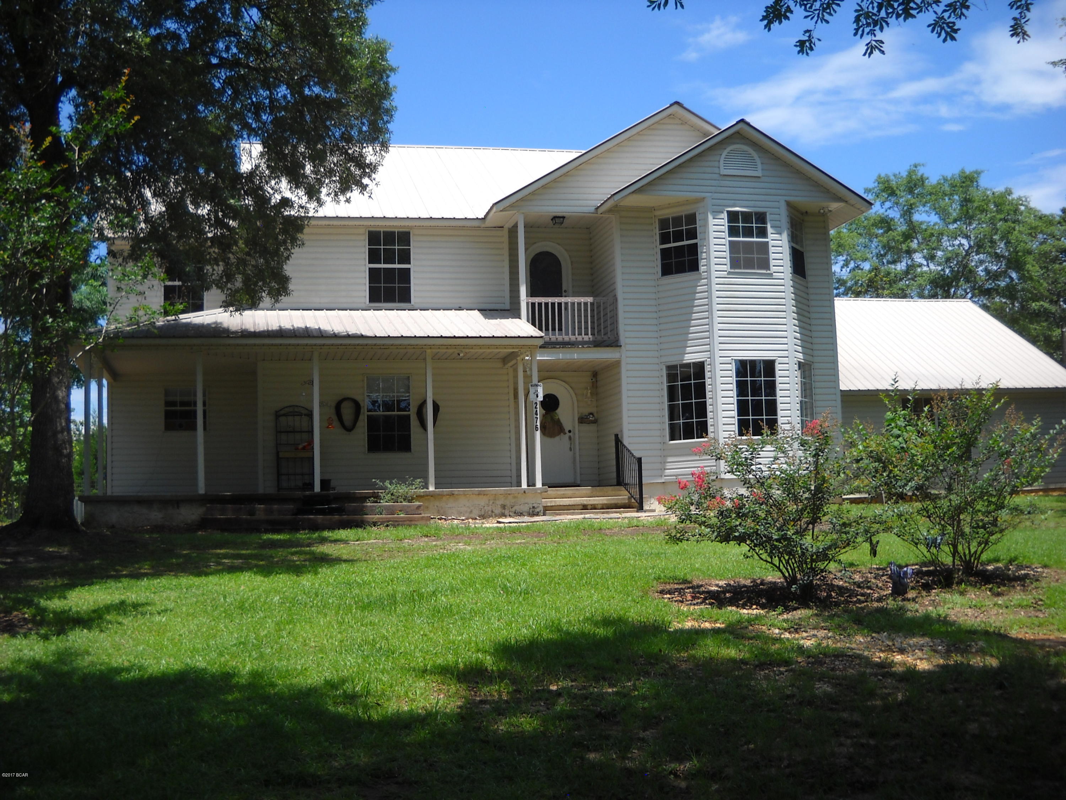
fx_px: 1263
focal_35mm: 41
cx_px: 533
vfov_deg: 35.1
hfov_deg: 45.8
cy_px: 400
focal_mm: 6.72
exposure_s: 1/239
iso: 64
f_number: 5.5
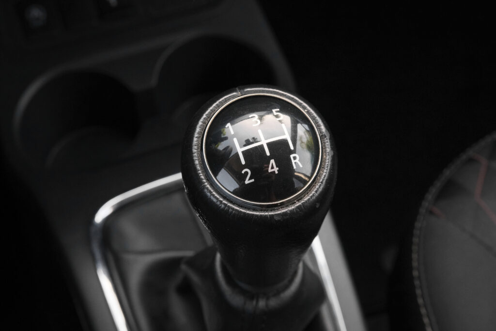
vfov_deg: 27.0
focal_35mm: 50
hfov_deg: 39.6
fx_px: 689
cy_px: 166
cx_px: 248
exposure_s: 1/100
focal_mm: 33.3
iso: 2000
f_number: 9
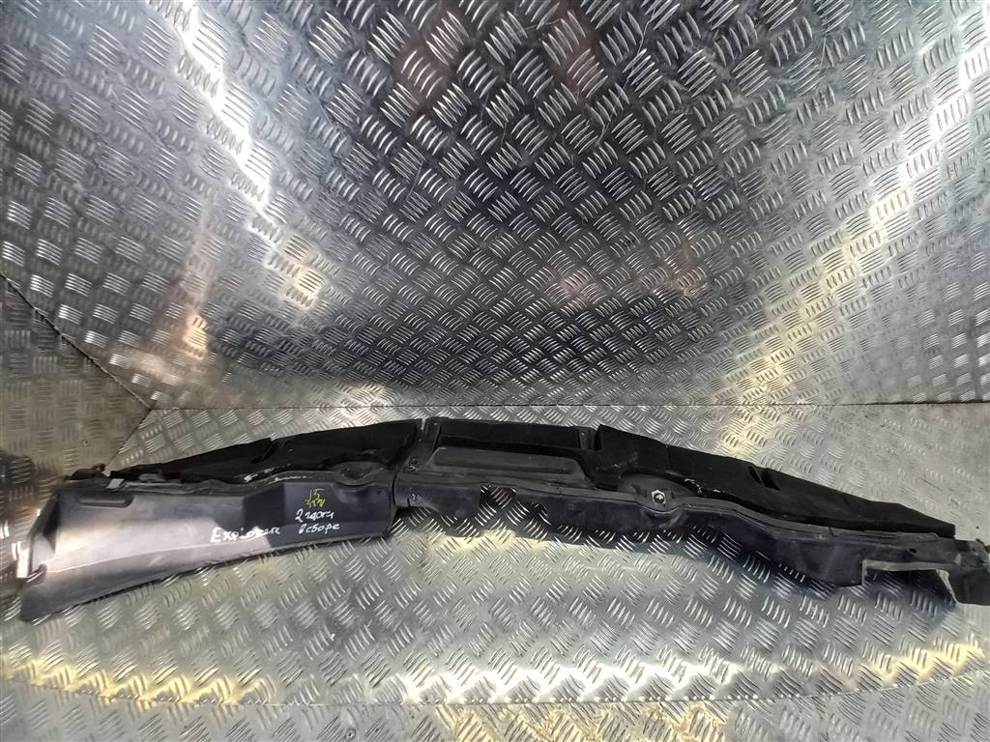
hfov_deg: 106.2
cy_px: 371
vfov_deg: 89.9
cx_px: 495
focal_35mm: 13
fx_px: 372
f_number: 2.2
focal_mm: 1.42
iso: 80
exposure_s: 1/100
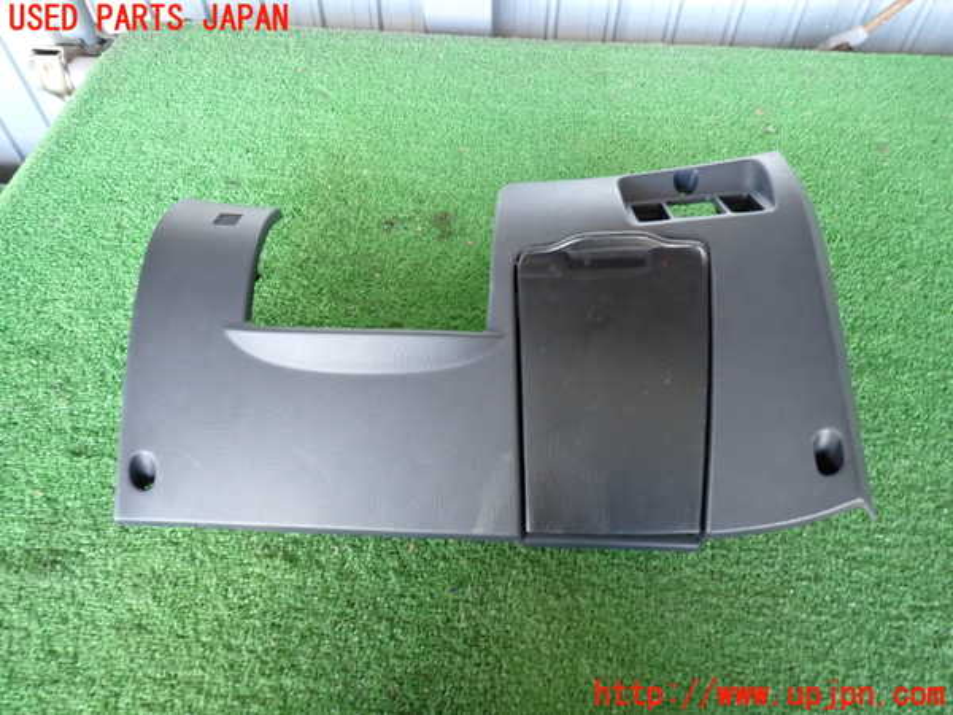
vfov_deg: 54.9
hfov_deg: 69.4
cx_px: 476
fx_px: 688
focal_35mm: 25
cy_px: 358
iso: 250
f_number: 2
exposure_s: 1/30
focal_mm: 4.5
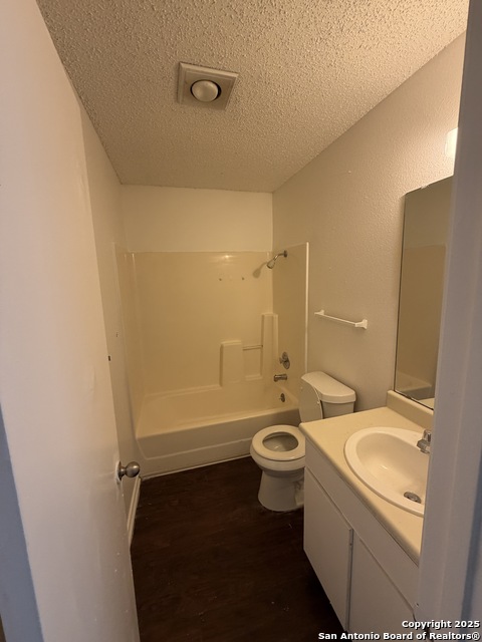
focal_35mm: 14
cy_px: 321
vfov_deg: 102.1
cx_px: 241
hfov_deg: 85.7
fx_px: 260
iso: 200
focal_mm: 2.22
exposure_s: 1/121
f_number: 2.2
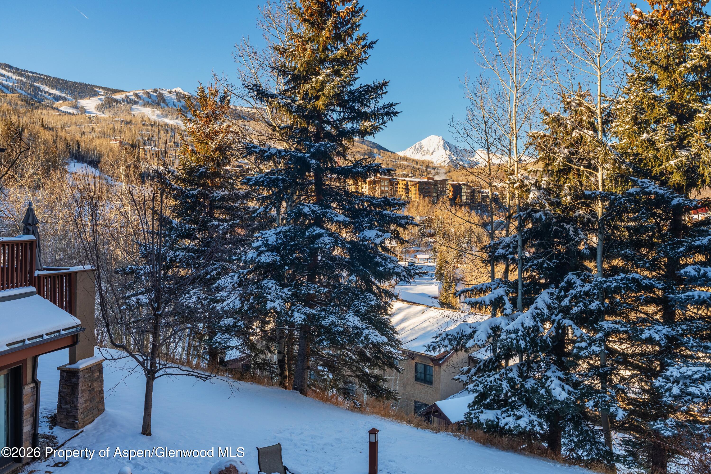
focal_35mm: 34
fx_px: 681
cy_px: 237
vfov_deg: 38.4
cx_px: 356
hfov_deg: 55.1
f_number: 11
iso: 320
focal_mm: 34.5
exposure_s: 1/1000
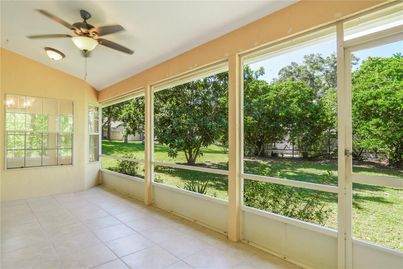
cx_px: 202
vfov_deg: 67.4
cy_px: 134
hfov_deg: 90.0
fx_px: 201
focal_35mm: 18
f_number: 3.2
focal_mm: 12
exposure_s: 1/100
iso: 100
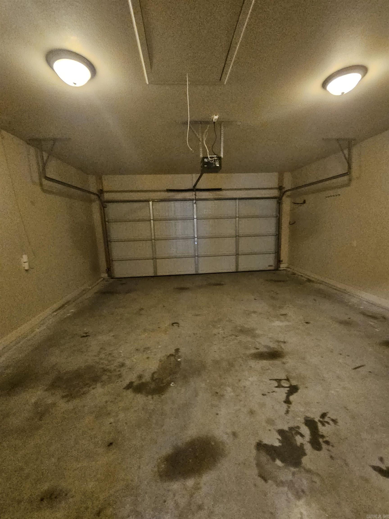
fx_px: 195
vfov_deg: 106.2
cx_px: 194
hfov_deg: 89.9
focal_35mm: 13
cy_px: 260
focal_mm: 2.2
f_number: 2.2
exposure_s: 1/24
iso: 1000
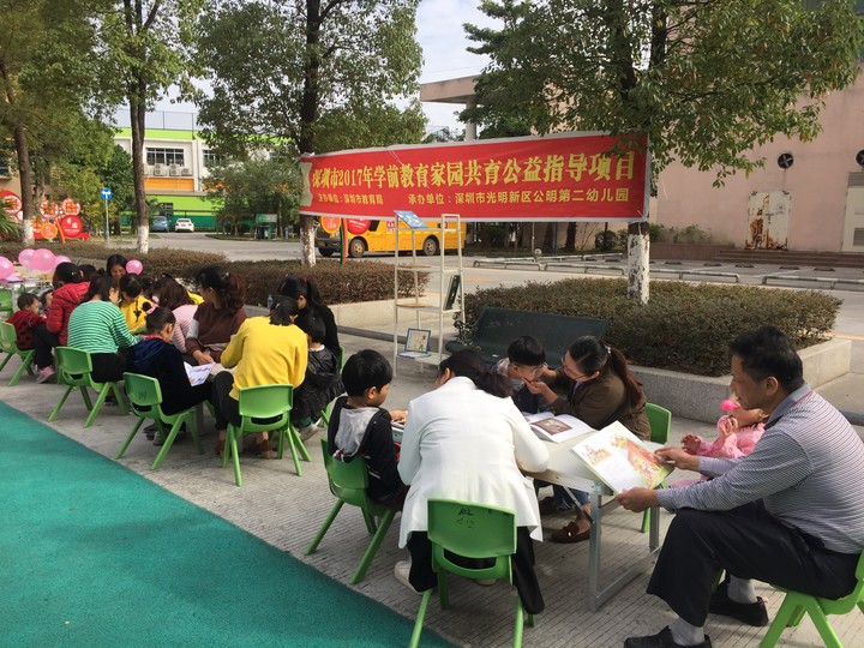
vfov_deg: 48.2
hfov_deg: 61.7
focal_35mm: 29
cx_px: 432
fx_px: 724
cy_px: 324
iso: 32
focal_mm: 4.15
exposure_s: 1/989
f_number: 2.2
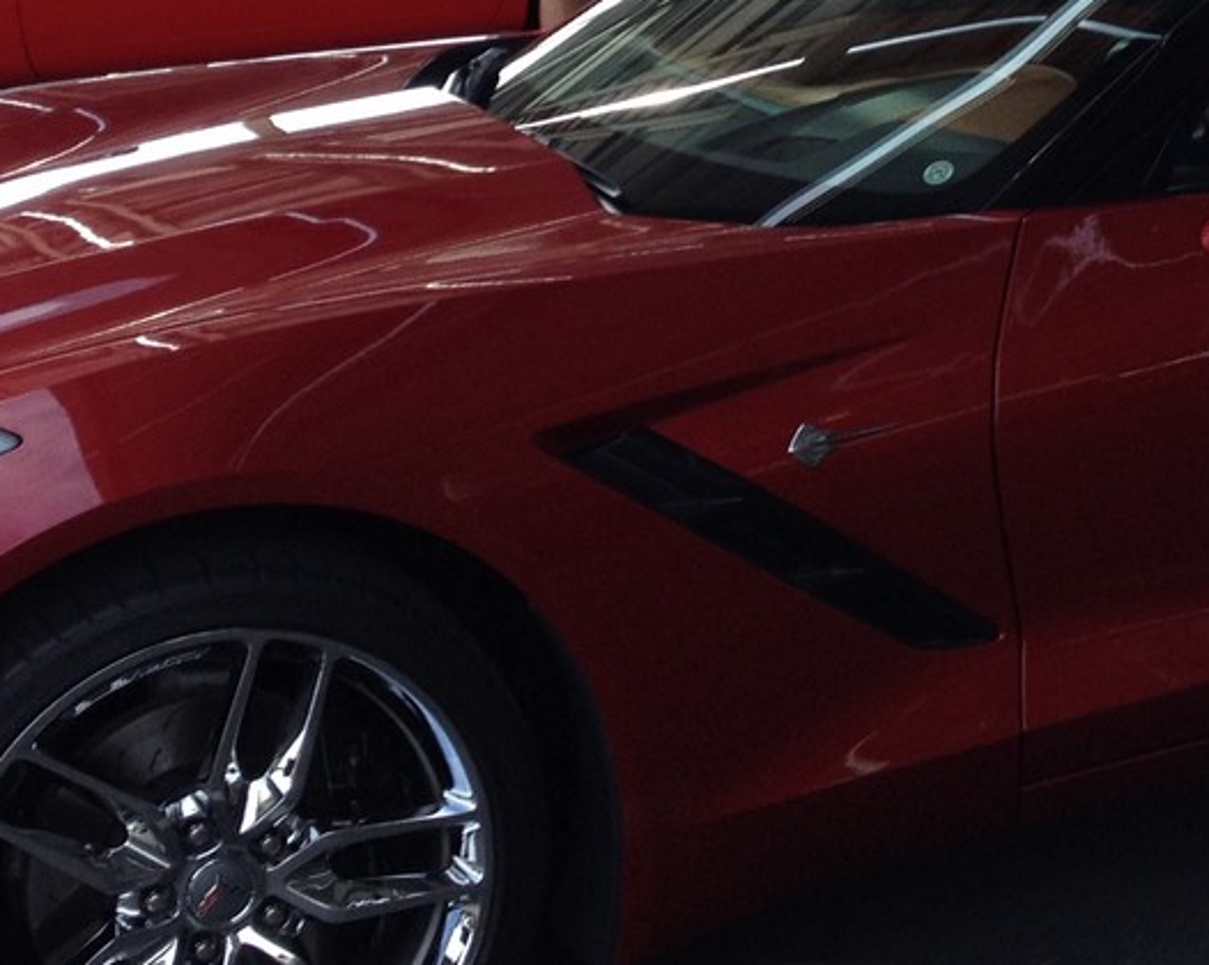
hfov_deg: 18.3
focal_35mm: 104
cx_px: 1018
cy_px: -149
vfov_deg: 14.4
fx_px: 3719
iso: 50
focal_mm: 4.28
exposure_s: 1/361
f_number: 2.4
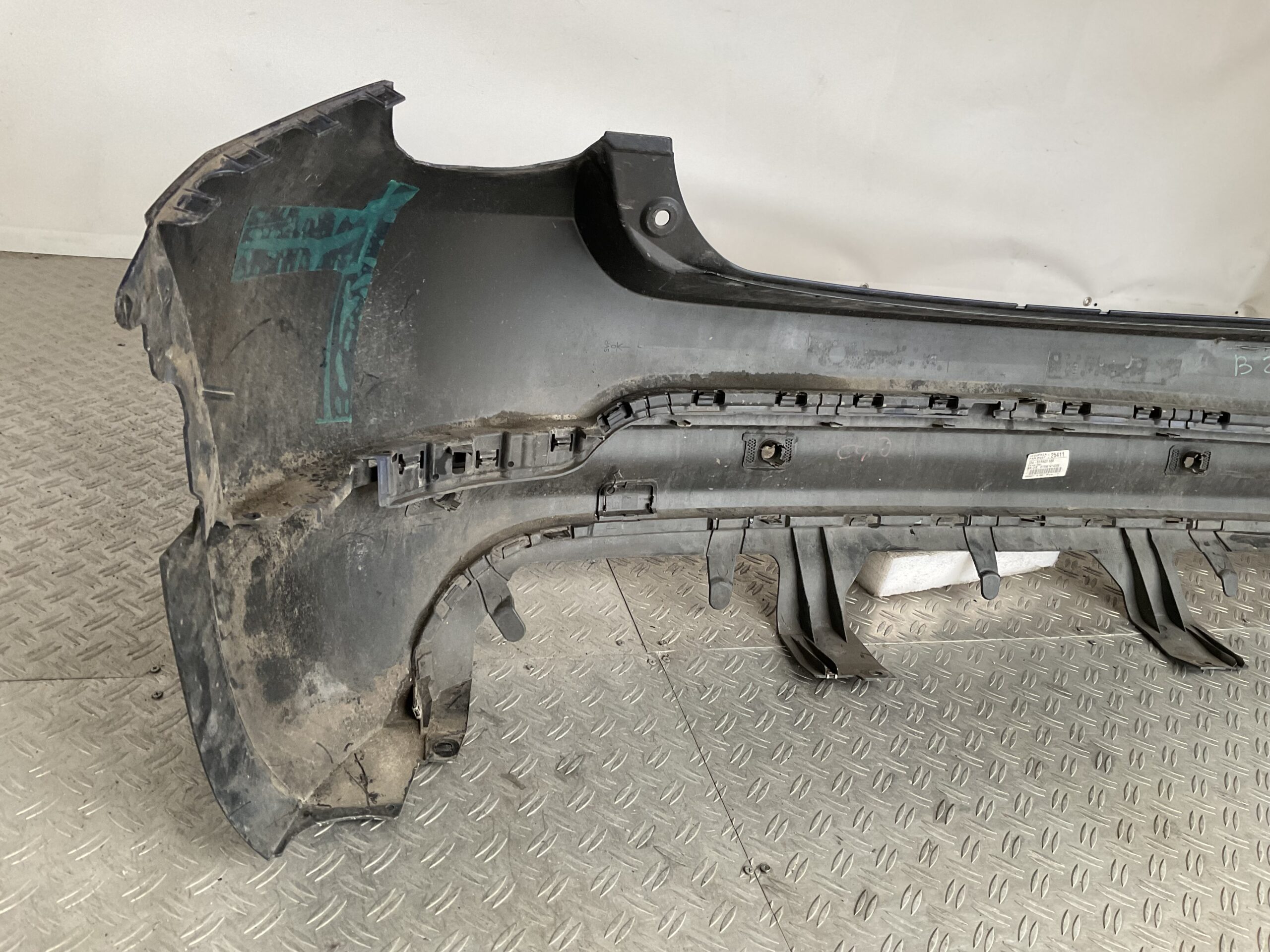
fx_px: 1064
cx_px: 635
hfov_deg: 61.7
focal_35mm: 29
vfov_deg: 48.2
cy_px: 476
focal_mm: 3
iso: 80
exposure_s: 1/50
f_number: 1.8
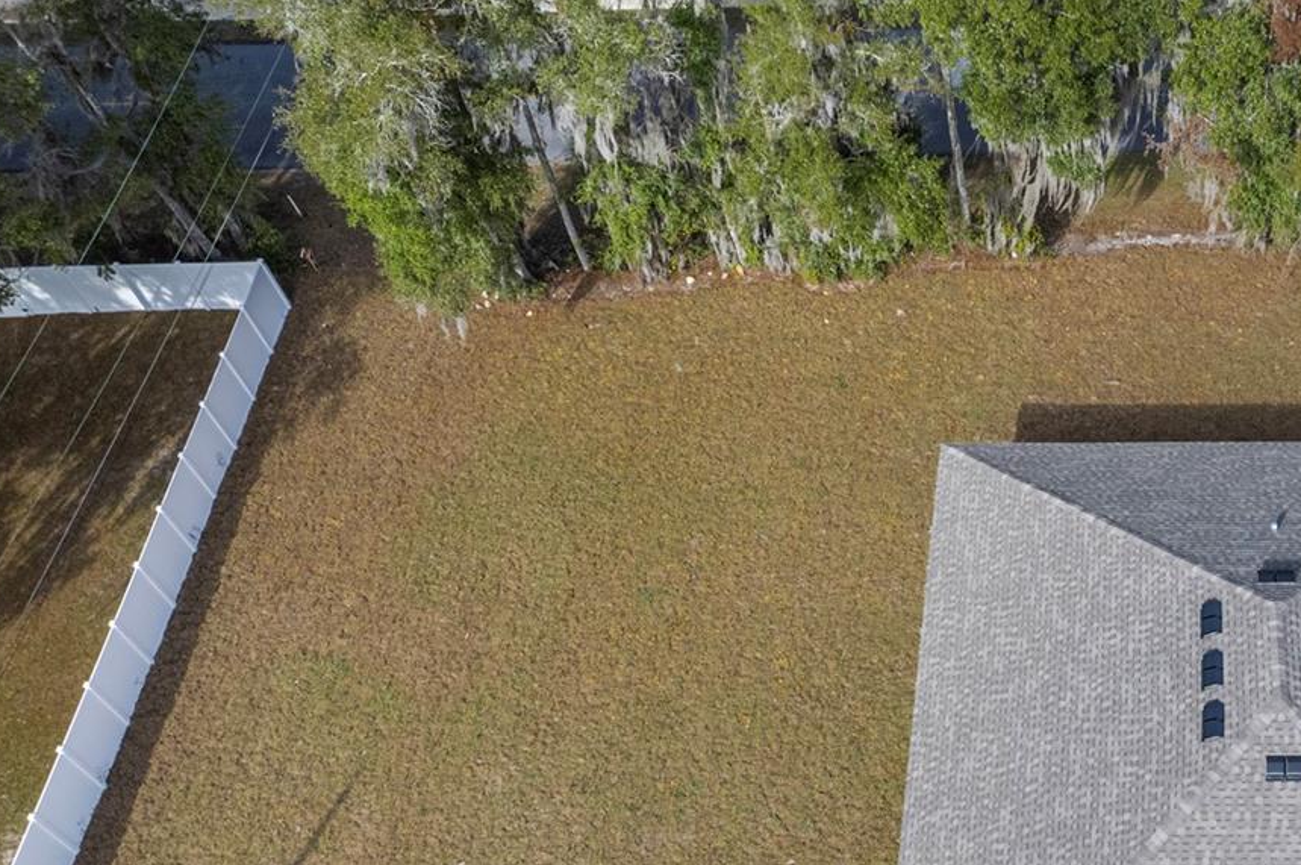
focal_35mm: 41
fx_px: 1480
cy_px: 586
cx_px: 1168
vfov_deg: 32.3
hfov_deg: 43.4
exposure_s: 1/640
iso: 100
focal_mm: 8.38
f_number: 2.8
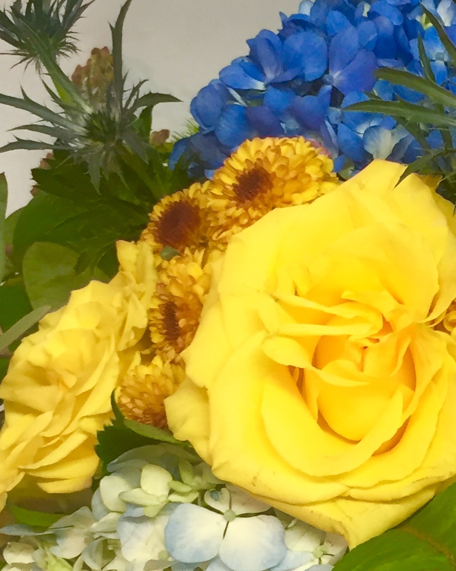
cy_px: 387
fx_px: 1586
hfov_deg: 16.1
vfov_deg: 20.3
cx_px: 441
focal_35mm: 94
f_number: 2.2
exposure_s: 1/30
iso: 64
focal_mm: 4.15
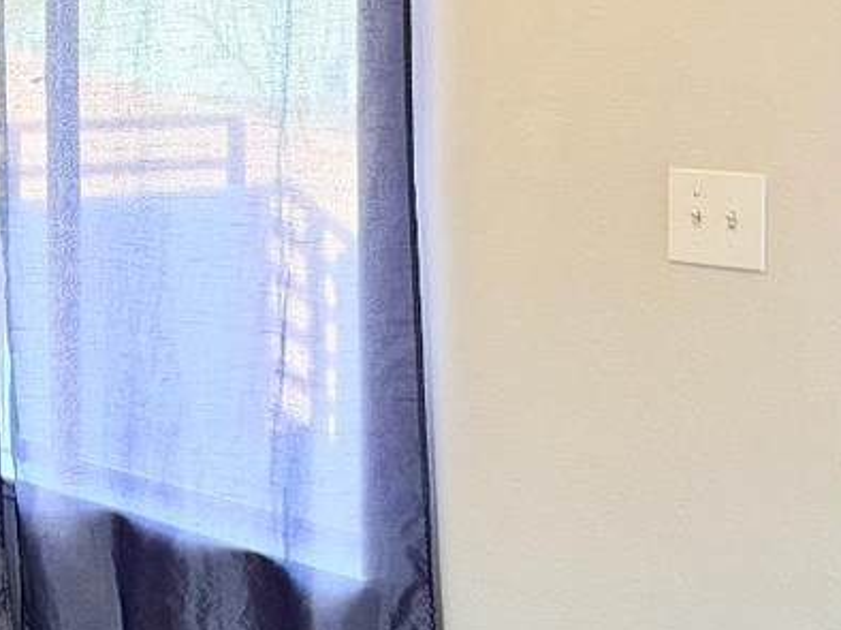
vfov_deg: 18.5
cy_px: 26
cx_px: -333
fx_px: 1894
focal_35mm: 78
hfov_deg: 21.8
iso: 320
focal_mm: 6.76
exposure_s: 1/120
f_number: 1.78
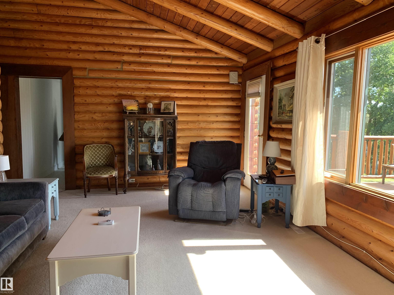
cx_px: 197
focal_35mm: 26
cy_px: 148
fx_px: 296
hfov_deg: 67.3
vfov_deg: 53.1
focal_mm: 4.25
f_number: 1.8
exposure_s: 1/122
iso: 50
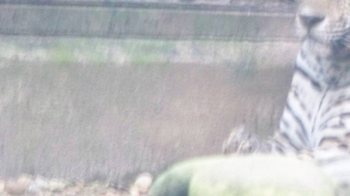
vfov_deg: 1.2
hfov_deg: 2.1
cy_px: 53
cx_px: 327
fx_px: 9482
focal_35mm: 1022
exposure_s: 1/5
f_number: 4.8
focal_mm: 70.2
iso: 400
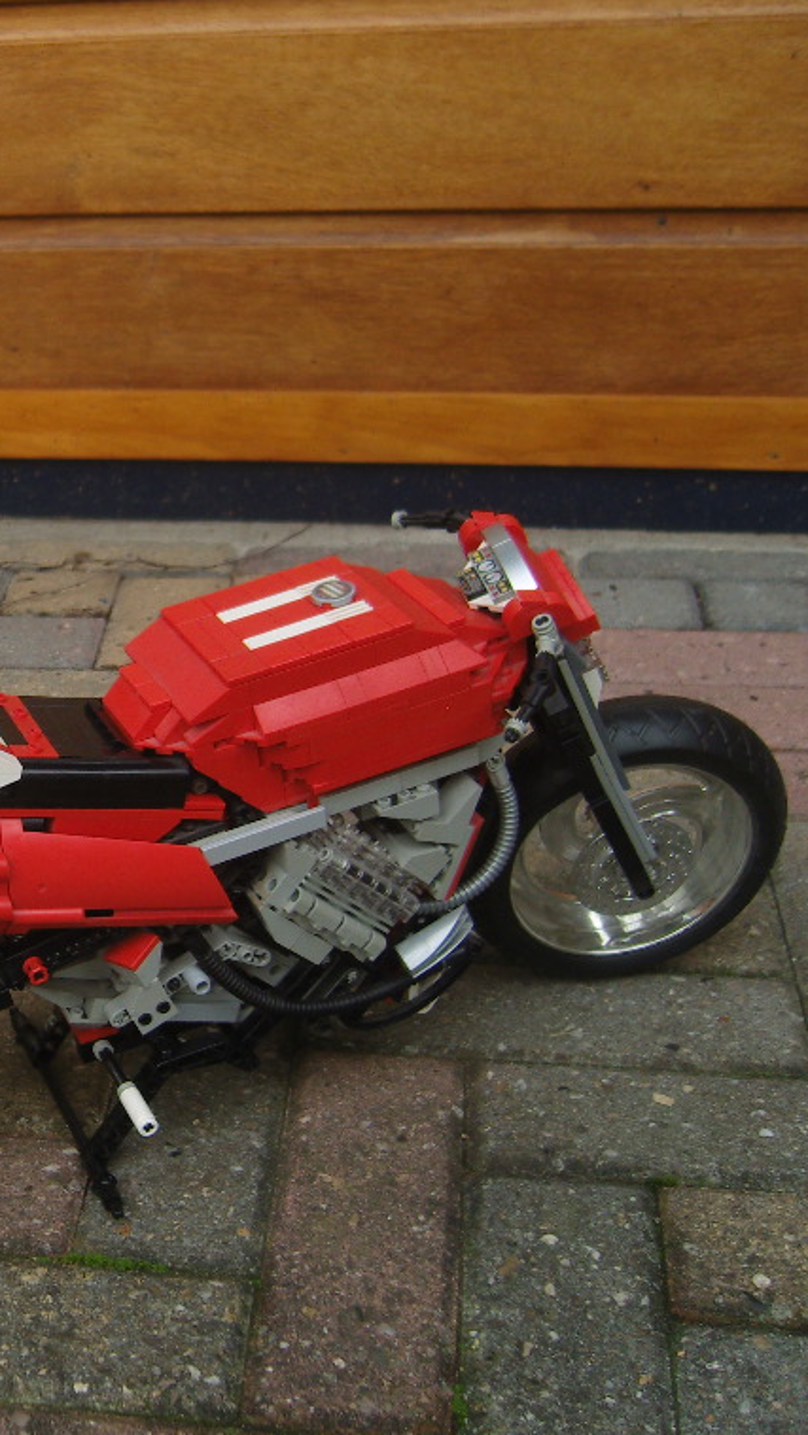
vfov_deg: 41.3
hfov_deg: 22.5
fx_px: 1904
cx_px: -104
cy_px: 724
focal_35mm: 50
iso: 100
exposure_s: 1/125
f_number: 2.8
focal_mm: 7.3
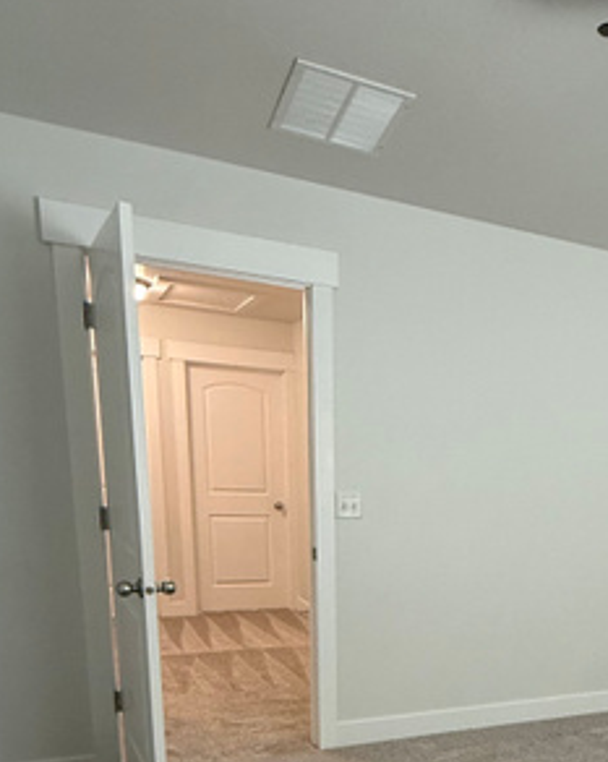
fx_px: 811
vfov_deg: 46.6
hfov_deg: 37.7
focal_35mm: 36
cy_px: 650
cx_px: 571
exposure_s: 1/120
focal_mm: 2.22
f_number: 2.2
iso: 250
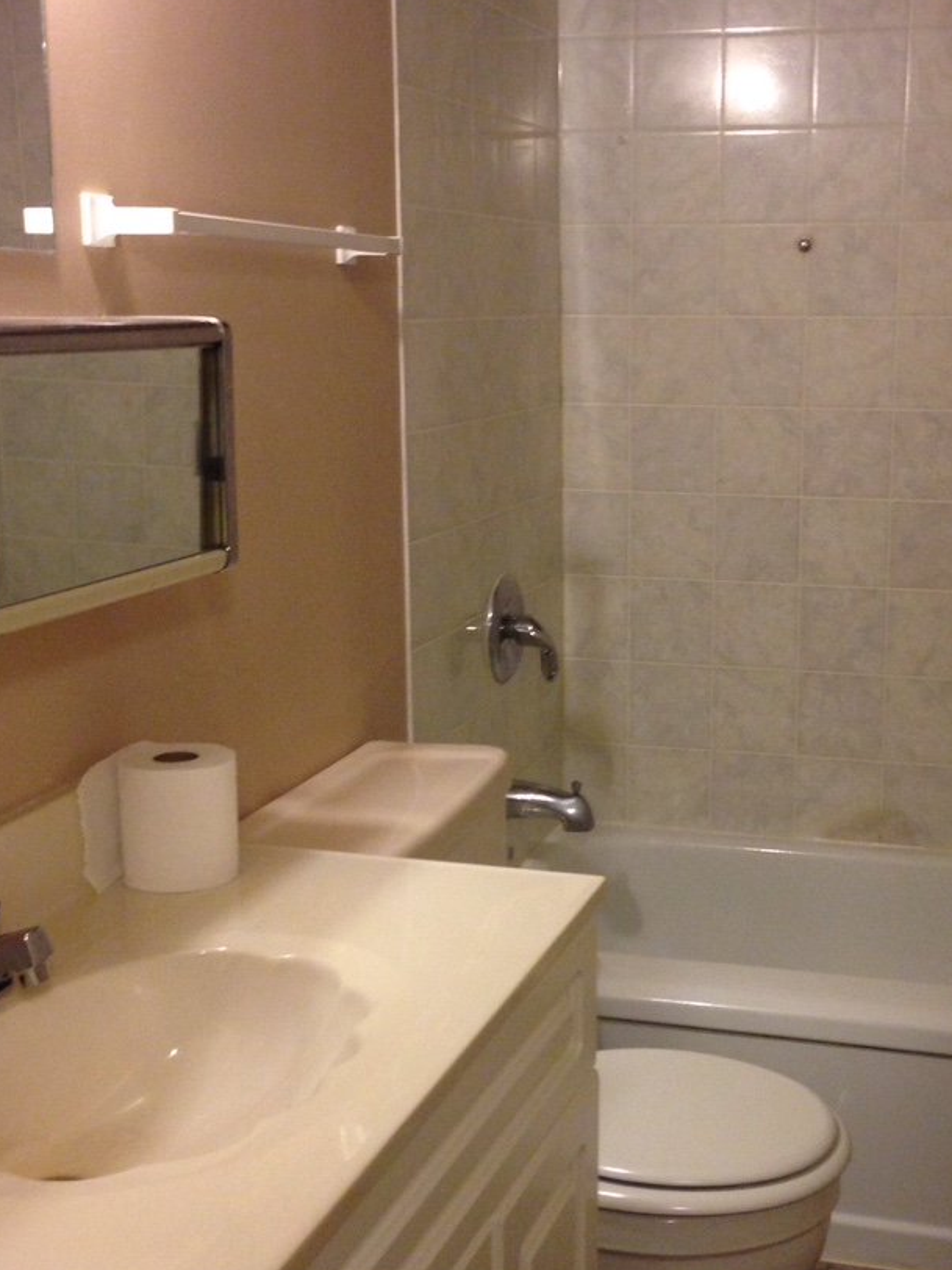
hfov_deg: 27.9
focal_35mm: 52
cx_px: 591
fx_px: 1907
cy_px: 637
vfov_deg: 36.8
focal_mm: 4.12
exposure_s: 1/20
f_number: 2.4
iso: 160
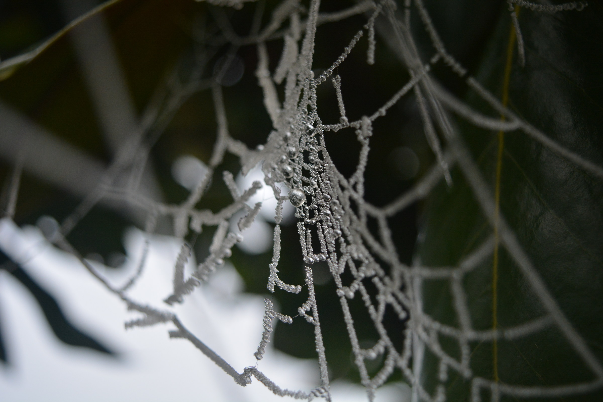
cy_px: 201
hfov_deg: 38.9
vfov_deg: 26.5
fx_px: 854
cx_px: 302
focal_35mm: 51
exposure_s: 1/800
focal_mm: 34
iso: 800
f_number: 4.5
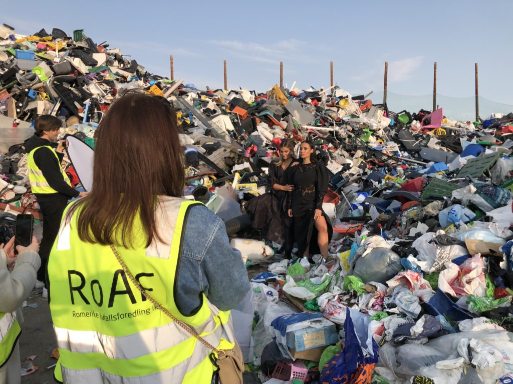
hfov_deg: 63.4
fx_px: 415
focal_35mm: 28
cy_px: 192
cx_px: 256
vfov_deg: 49.7
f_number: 1.8
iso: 20
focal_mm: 4
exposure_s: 1/1185
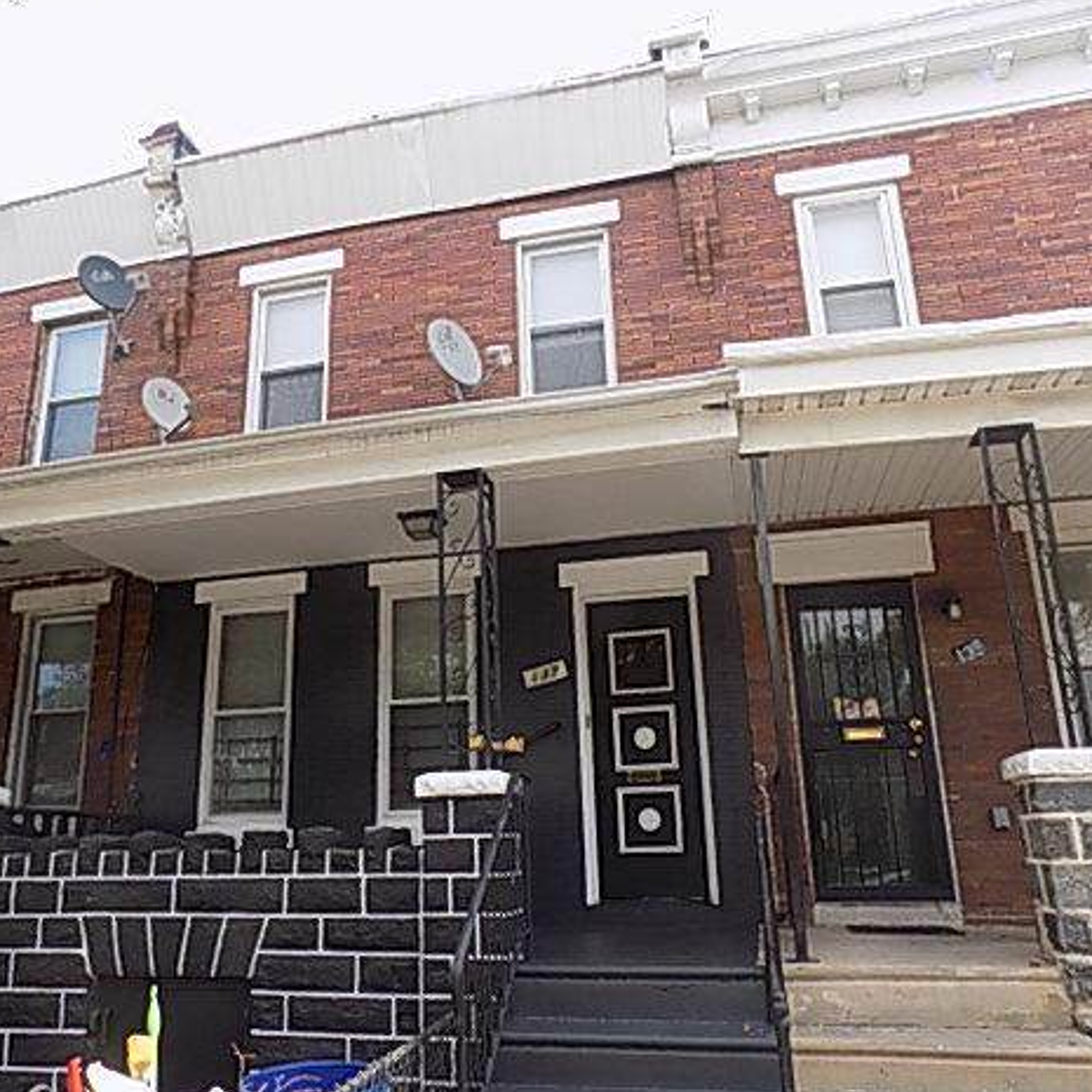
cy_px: 535
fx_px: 999
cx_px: 479
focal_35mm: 28
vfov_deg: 57.3
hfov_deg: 57.1
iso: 80
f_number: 3.1
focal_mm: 4
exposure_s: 1/320
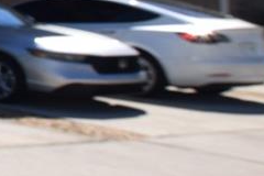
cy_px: -53
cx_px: -535
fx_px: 733
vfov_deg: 13.2
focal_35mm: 100
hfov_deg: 11.3
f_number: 9
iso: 100
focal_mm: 10
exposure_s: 1/200
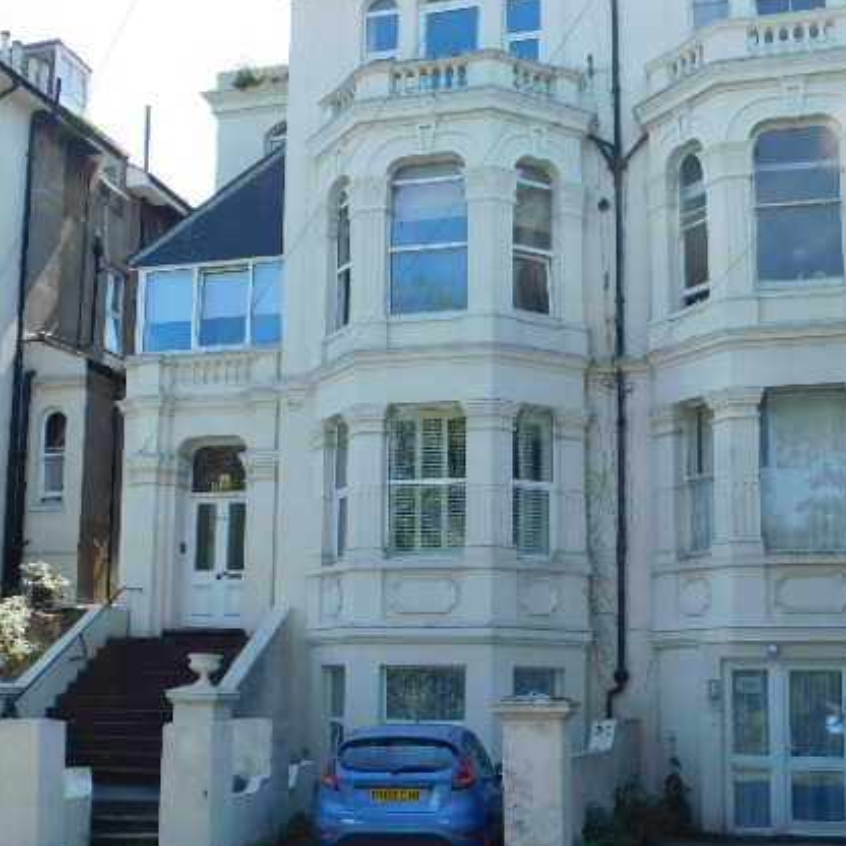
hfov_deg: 34.0
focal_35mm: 50
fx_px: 1383
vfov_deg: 34.0
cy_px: 482
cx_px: 386
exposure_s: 1/640
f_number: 3
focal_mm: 4
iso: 125
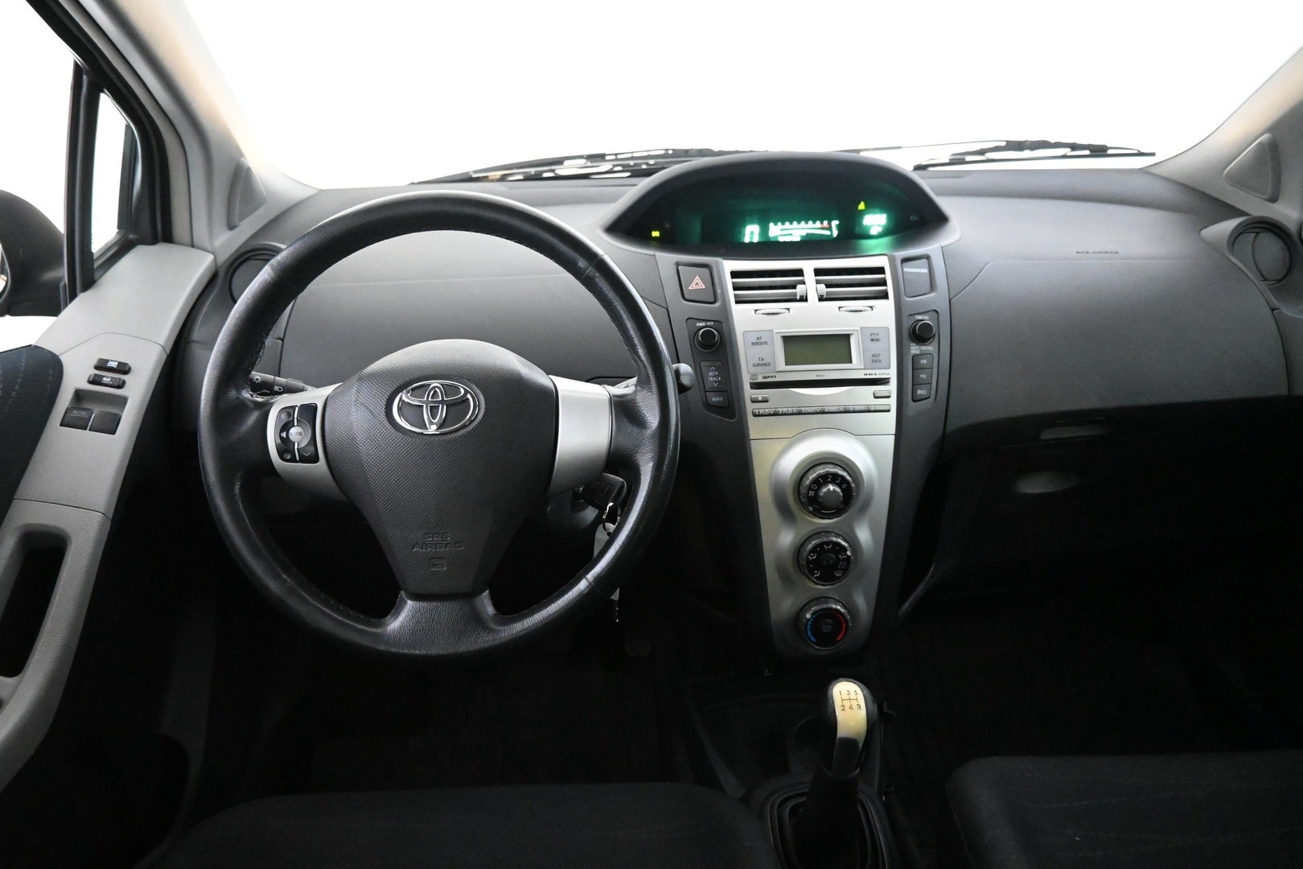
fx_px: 869
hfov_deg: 73.7
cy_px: 434
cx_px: 652
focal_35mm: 24
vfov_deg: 53.1
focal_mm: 16
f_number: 3.5
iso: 10000
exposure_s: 1/60
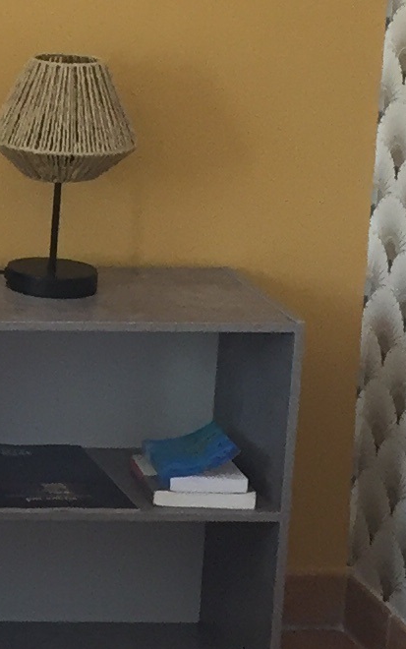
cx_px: -680
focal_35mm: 152
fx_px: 2689
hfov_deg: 7.8
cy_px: 142
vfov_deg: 13.7
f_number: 2.2
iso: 40
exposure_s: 1/33
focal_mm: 4.15
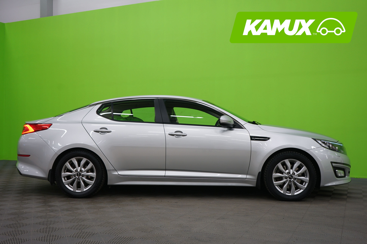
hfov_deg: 53.1
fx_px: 367
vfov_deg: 36.9
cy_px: 122
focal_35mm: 36
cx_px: 184
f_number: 4
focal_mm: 36
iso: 400
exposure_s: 1/15
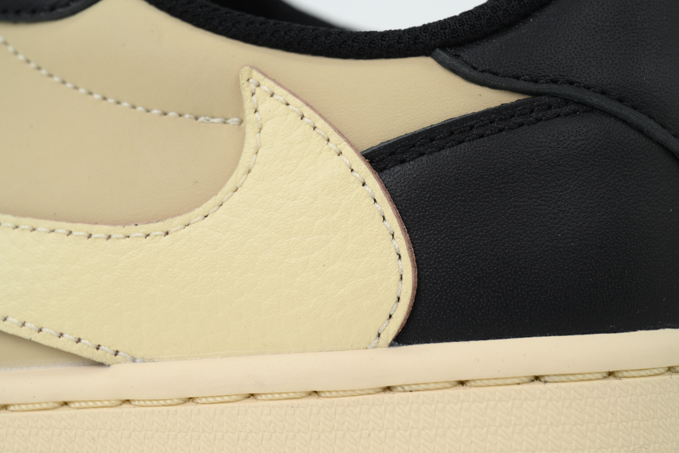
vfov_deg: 13.2
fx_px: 1961
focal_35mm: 104
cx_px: 340
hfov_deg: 19.6
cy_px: 226
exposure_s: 1/100
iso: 400
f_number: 11
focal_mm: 104
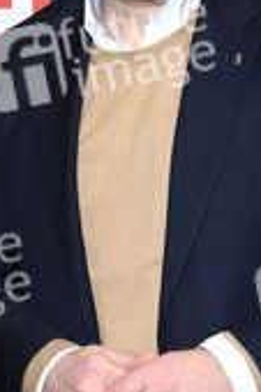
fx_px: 2365
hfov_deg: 6.3
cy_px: 173
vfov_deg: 9.5
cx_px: 164
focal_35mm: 217
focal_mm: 92
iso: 320
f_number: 5.6
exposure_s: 1/250
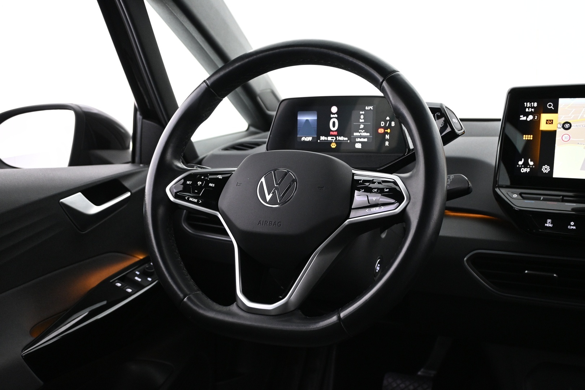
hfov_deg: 53.1
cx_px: 292
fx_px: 585
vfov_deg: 36.9
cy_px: 195
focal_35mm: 36
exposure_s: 1/25
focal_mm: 24
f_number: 4.2
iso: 1600
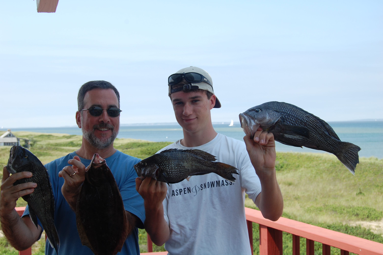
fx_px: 510
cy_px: 128
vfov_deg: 28.0
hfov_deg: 41.1
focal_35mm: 48
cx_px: 192
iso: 200
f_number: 8
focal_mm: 32
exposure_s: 1/250
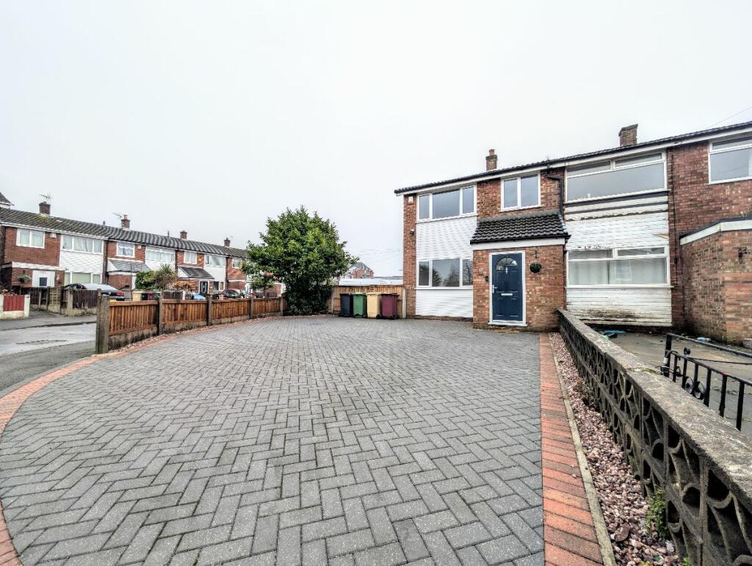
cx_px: 376
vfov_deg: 94.6
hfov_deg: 110.5
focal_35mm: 12
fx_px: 261
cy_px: 283
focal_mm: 2.02
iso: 53
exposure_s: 1/490
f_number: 1.7
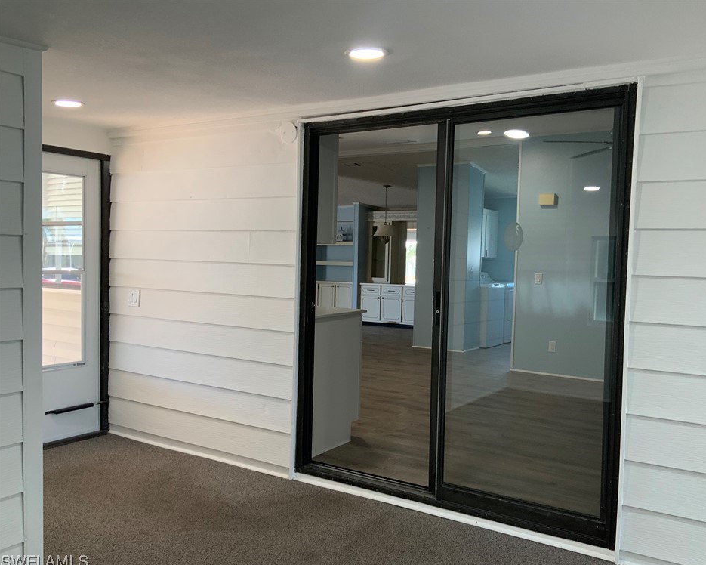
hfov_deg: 57.1
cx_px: 383
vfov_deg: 47.1
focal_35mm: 31
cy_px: 289
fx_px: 648
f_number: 1.8
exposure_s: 1/120
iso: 64
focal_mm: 3
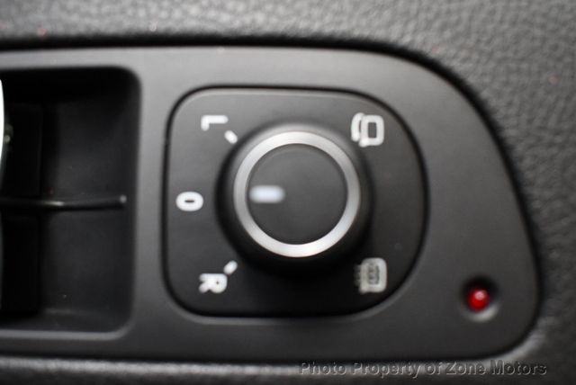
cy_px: 192
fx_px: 577
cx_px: 288
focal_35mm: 36
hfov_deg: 53.1
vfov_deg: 36.9
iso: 2200
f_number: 3.5
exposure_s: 1/125
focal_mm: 18
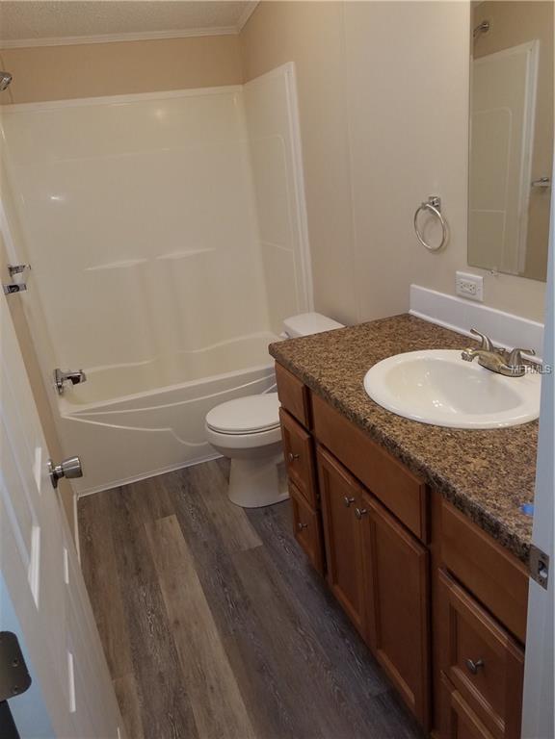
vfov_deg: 67.3
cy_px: 370
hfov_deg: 53.1
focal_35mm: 26
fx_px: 556
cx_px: 278
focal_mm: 4.2
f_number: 1.7
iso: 100
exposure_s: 1/120
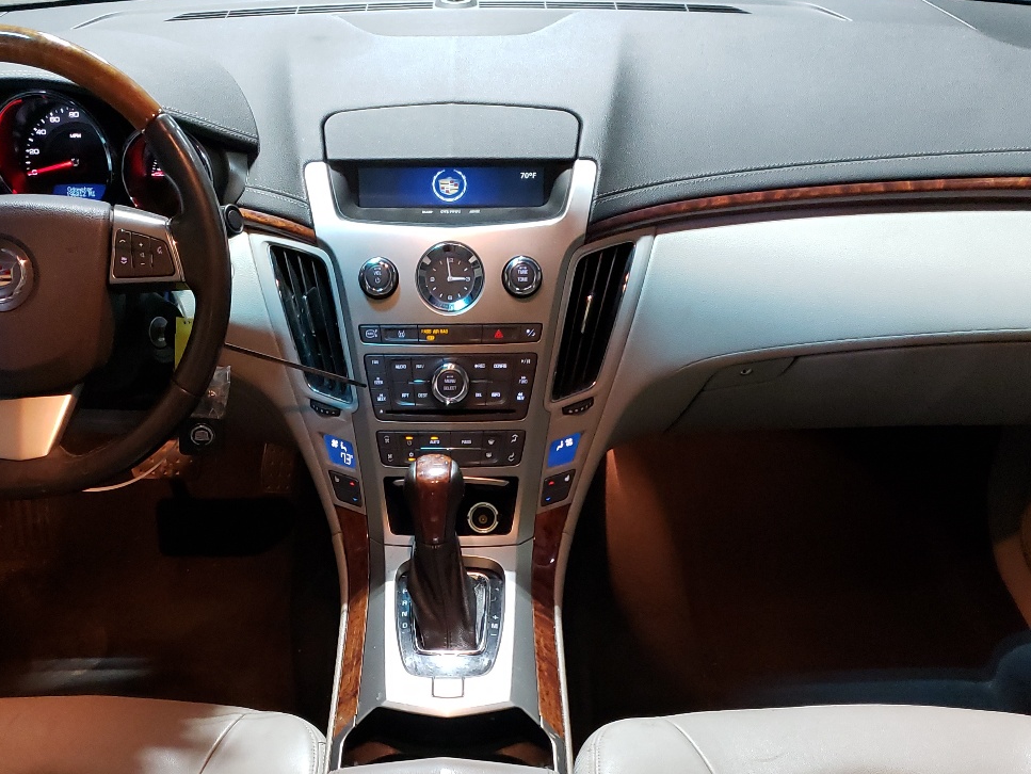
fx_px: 1281
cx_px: 452
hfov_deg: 43.8
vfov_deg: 32.9
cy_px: 595
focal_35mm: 43
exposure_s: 1/30
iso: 309
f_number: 1.5
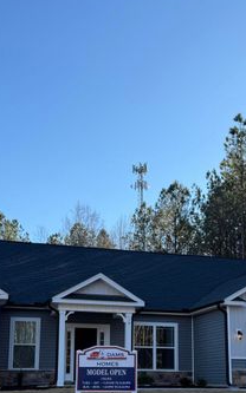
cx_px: 136
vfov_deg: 38.7
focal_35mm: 51
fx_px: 547
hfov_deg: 25.3
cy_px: 290
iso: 80
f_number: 1.78
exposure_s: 1/2801
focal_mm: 6.76
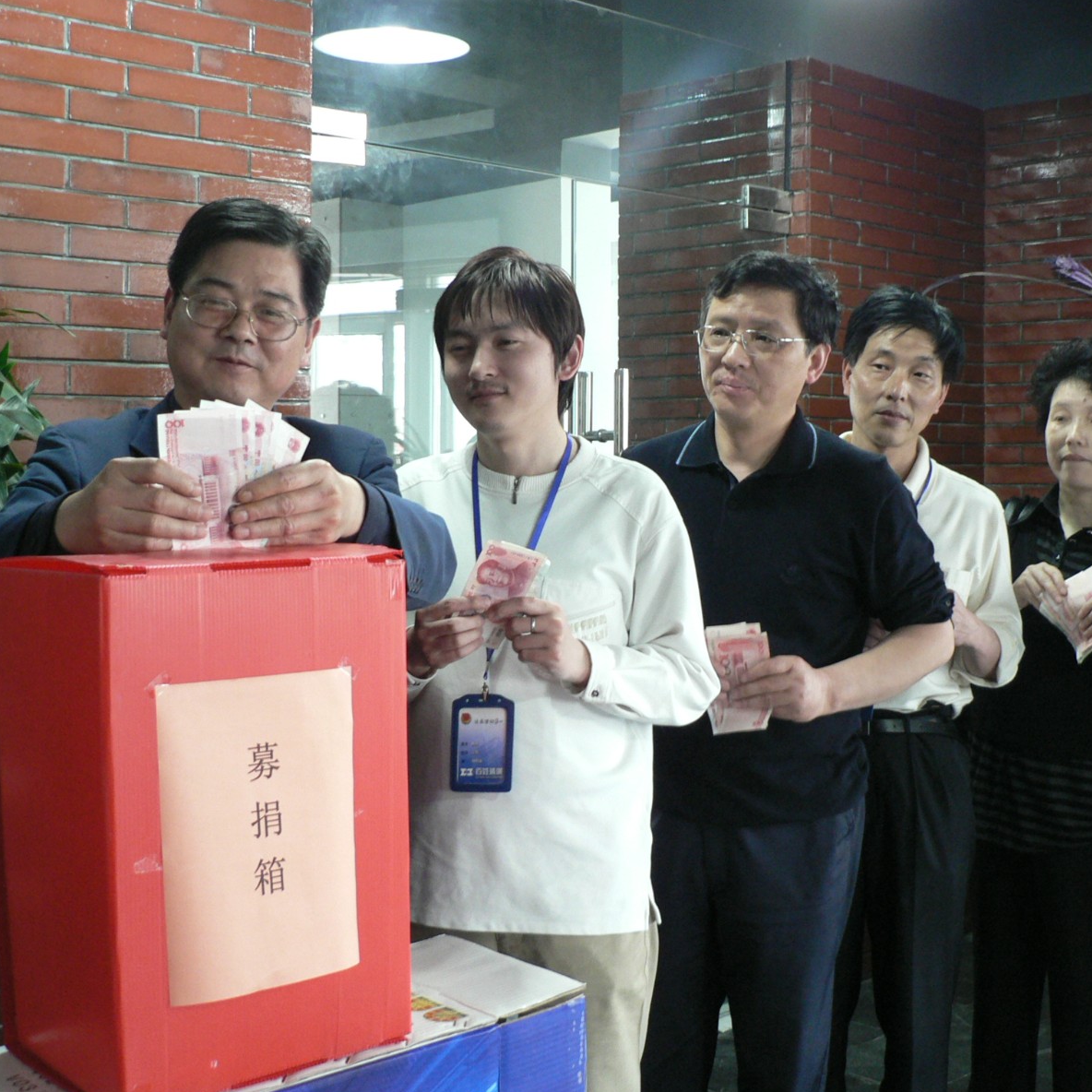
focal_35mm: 43
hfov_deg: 39.0
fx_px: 1535
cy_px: 550
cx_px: 659
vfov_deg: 39.2
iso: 200
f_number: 2.8
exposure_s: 1/15
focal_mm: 6
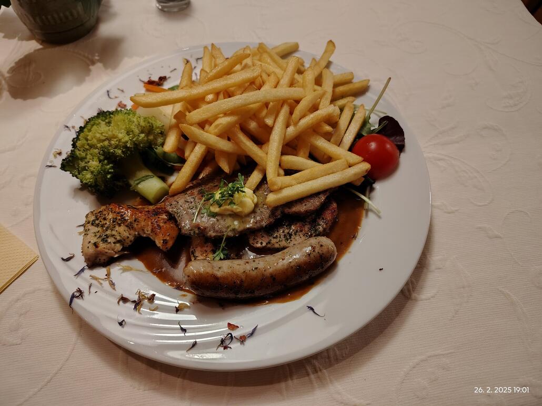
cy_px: 203
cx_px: 271
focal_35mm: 24
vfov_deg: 56.8
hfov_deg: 71.6
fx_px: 376
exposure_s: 1/50
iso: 1112
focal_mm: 5.56
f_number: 1.8
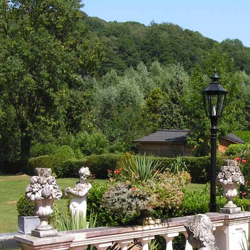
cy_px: 189
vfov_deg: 24.4
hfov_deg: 24.3
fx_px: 572
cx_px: 199
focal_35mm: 70
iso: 50
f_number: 5.6
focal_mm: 6.5
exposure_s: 1/250
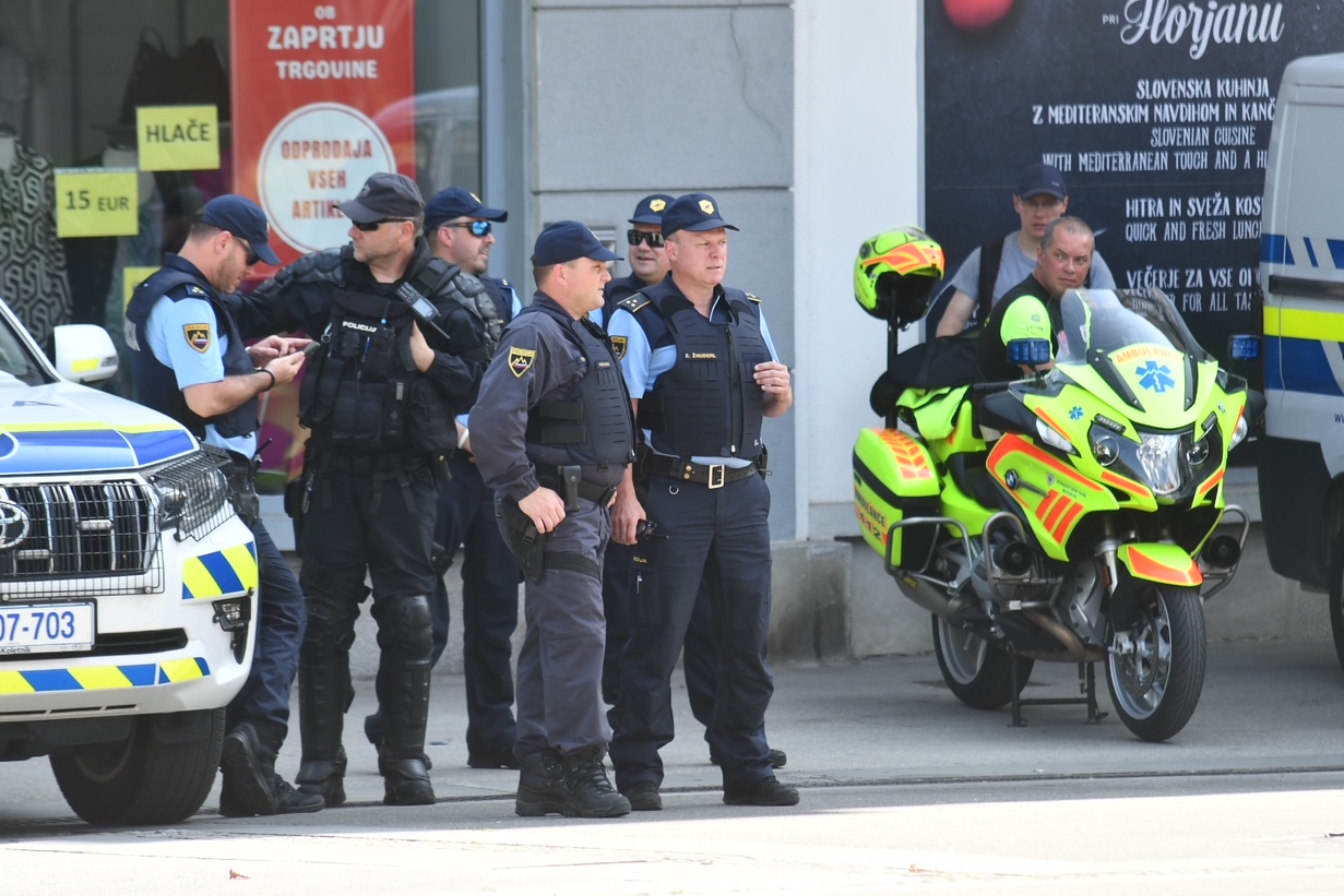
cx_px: 669
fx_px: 11649
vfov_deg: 4.4
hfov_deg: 6.6
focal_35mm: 312
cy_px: 459
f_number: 4
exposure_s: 1/1000
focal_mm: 200
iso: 400
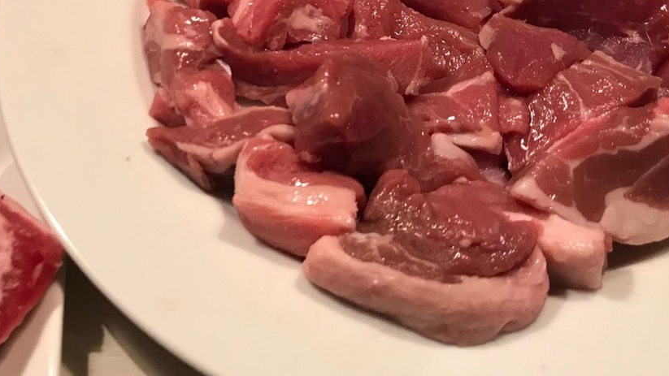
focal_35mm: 57
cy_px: -13
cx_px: 175
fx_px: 1011
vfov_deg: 20.3
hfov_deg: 35.9
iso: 40
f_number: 1.8
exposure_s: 1/25
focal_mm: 3.99
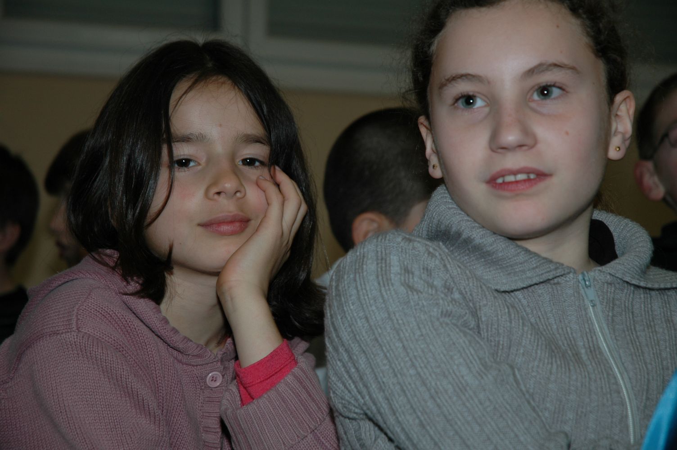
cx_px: 338
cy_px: 225
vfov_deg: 13.0
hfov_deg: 19.5
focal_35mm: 105
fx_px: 1973
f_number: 4.5
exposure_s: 1/60
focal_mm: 70
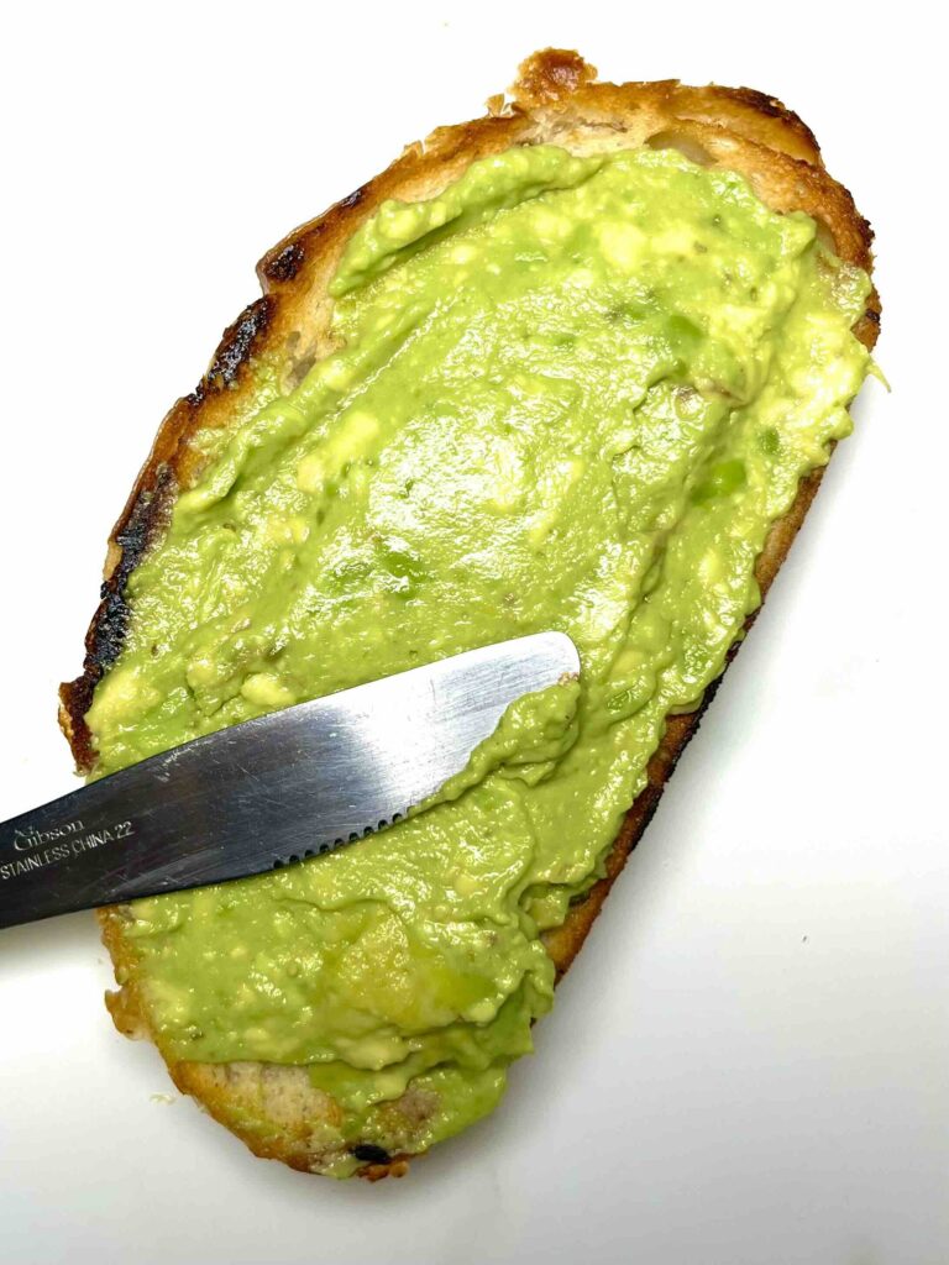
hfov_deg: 53.1
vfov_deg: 67.3
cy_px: 632
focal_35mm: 26
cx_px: 474
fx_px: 950
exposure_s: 1/845
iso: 50
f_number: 1.6
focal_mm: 5.1
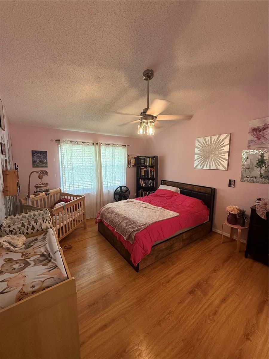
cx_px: 134
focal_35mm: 14
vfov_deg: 102.1
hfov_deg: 85.7
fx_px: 145
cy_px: 180
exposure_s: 1/60
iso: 200
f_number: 2.2
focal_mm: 2.22
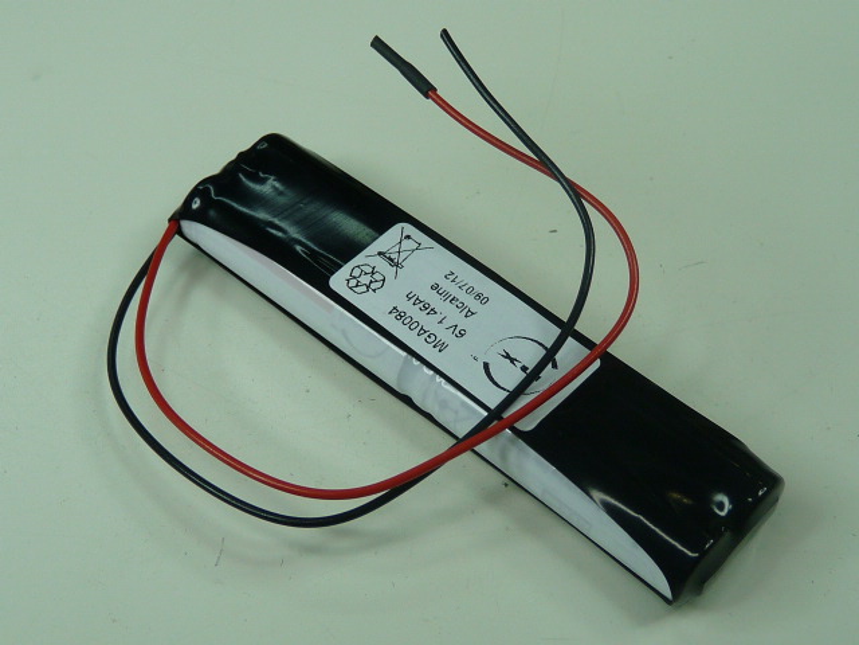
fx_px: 1439
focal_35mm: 58
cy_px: 322
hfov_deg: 33.2
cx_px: 430
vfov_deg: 25.2
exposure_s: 1/100
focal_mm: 6
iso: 100
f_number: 3
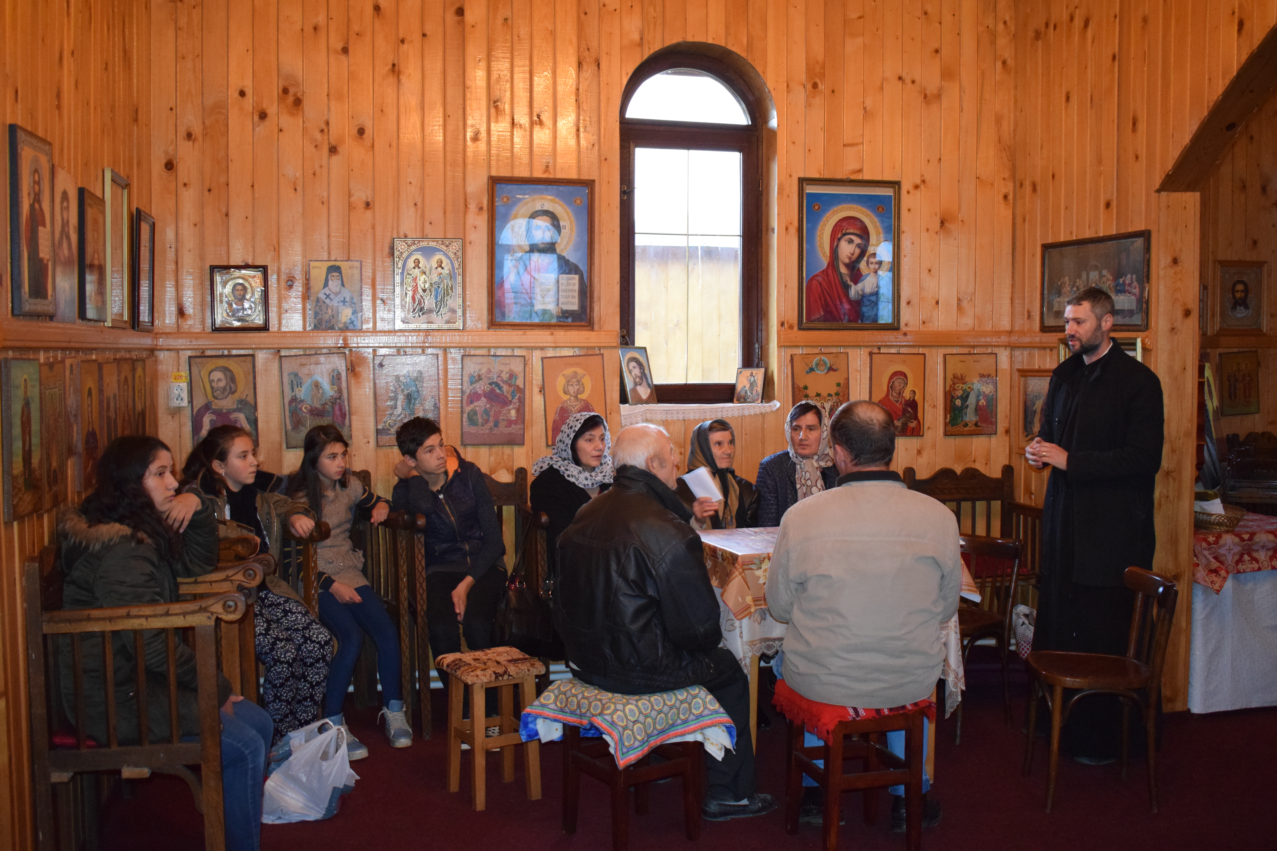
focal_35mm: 34
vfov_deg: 38.4
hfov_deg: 55.1
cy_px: 426
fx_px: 1224
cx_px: 638
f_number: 3.8
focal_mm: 23
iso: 3200
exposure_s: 1/60
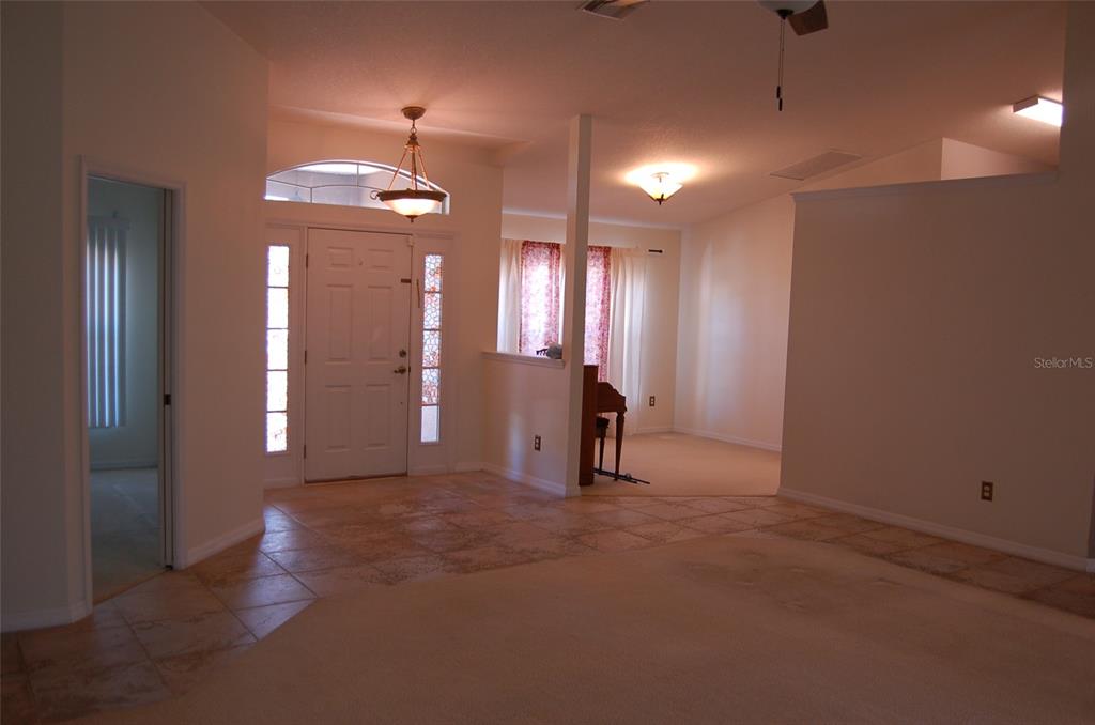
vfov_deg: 43.4
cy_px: 362
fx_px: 911
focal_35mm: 30
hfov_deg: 62.0
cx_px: 548
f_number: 3.8
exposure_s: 1/50
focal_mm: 20
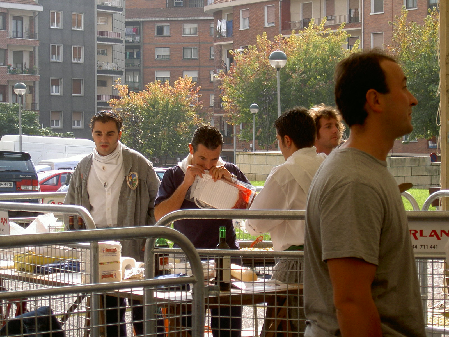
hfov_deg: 23.3
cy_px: 168
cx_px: 224
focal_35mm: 84
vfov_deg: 17.6
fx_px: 1090
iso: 100
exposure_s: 1/263
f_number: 4.1
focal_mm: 17.4
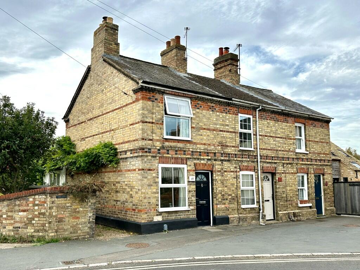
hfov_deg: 71.6
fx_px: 250
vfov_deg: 56.8
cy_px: 135
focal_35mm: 24
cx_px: 180
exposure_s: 1/2155
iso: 80
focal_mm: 6.86
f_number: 1.78
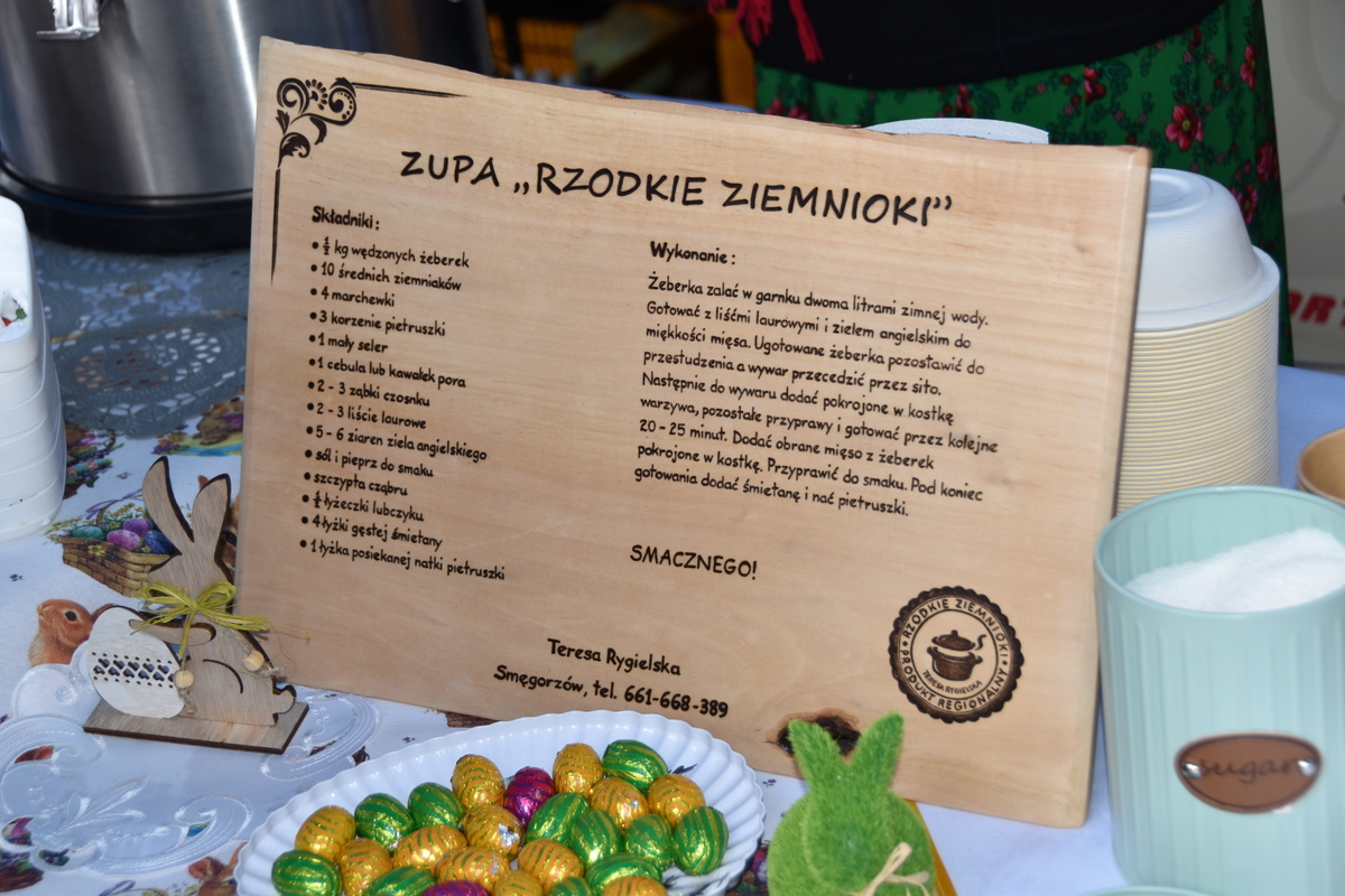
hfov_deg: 27.0
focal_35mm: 75
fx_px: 2802
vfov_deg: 18.2
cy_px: 448
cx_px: 672
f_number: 4.8
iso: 110
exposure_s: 1/80
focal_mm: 50
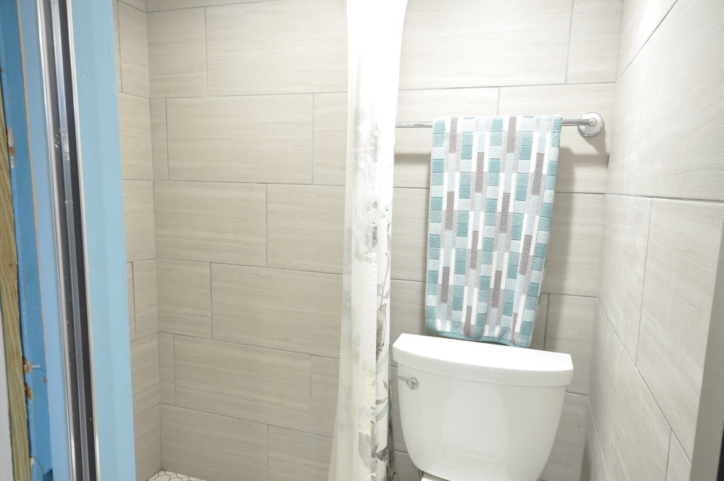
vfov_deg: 52.0
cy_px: 258
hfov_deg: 72.6
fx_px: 493
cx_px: 370
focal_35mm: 25
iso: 400
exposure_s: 1/1.6
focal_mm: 15
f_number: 11
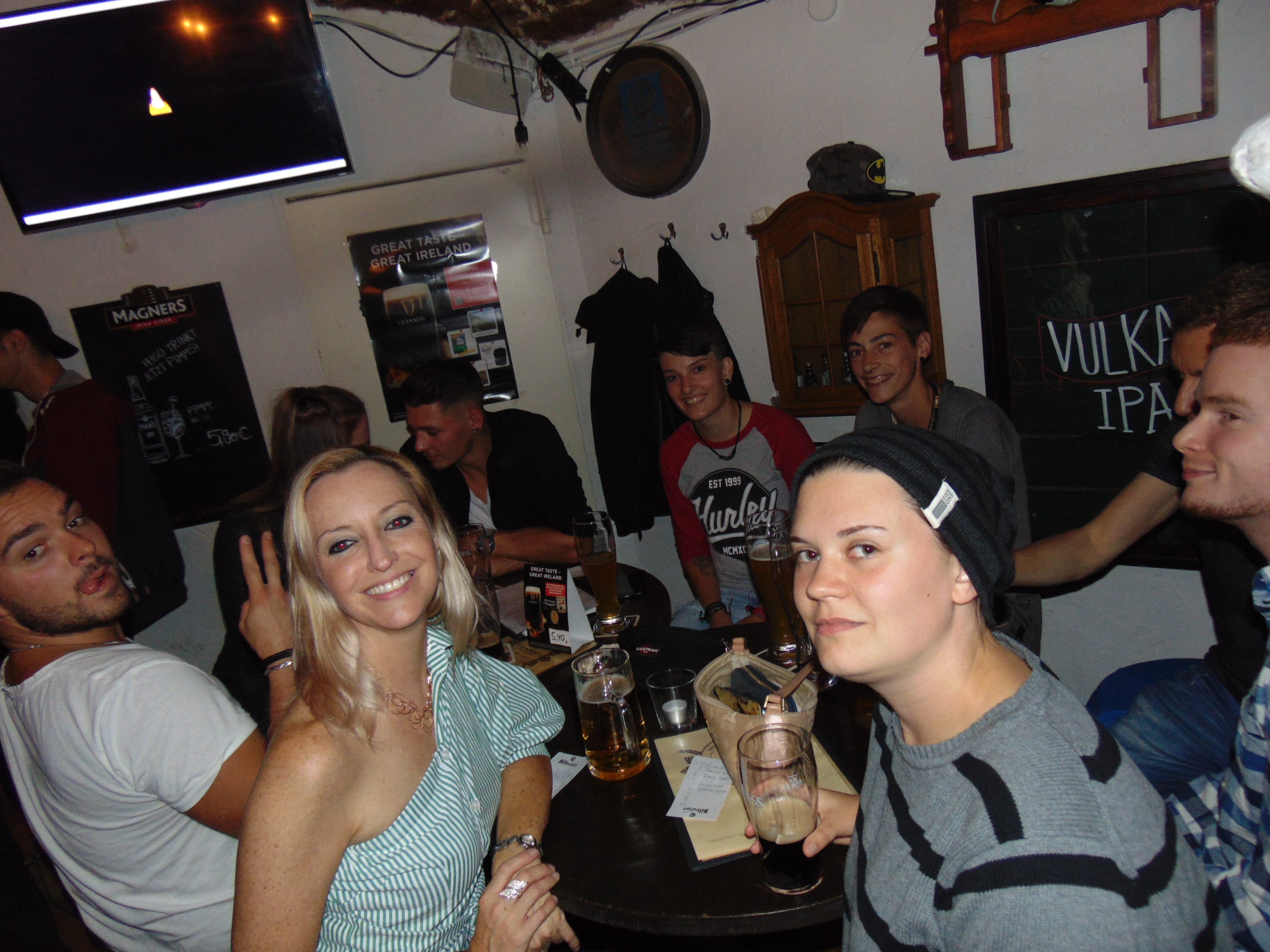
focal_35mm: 25
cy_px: 476
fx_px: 917
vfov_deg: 54.9
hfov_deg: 69.4
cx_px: 635
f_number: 3
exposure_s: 1/8
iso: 200
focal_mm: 4.5
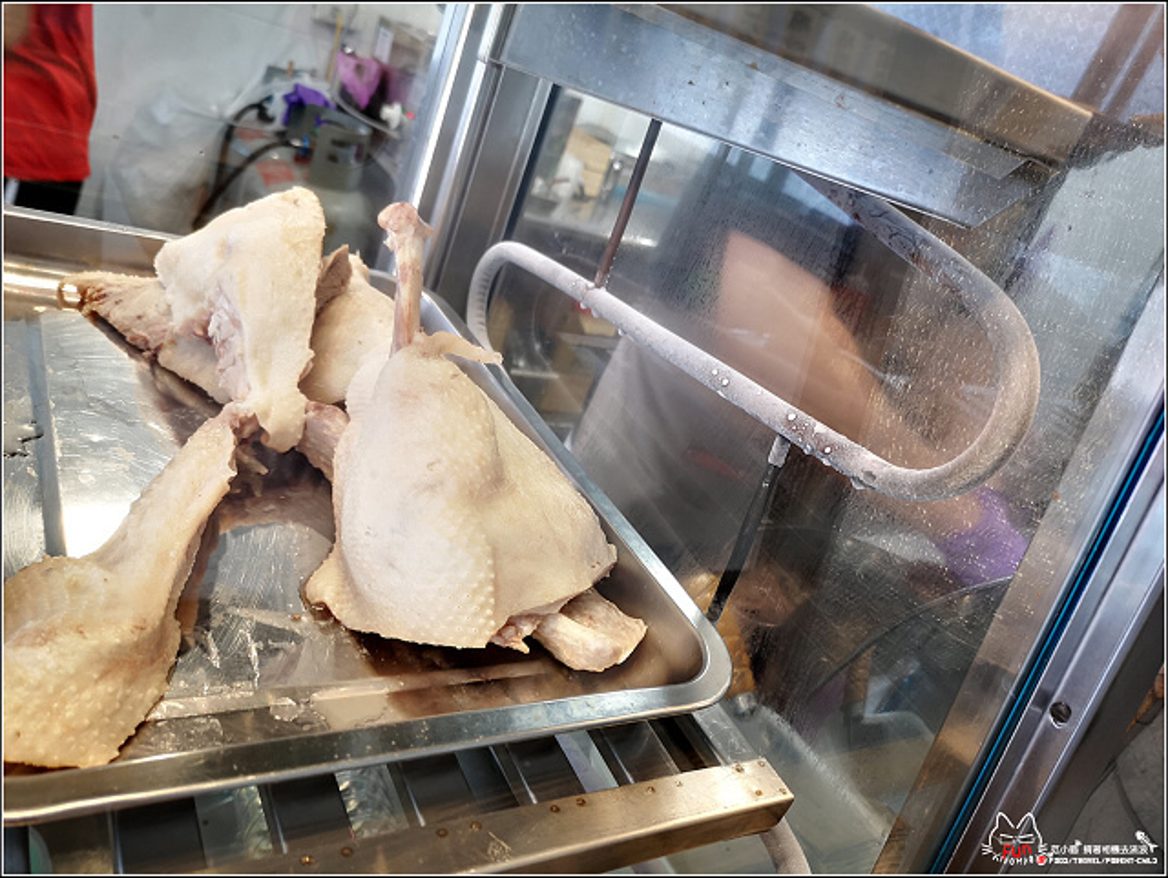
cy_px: 439
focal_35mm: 27
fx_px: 912
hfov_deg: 65.3
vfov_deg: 51.4
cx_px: 584
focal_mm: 3.95
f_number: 1.8
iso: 160
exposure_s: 1/30
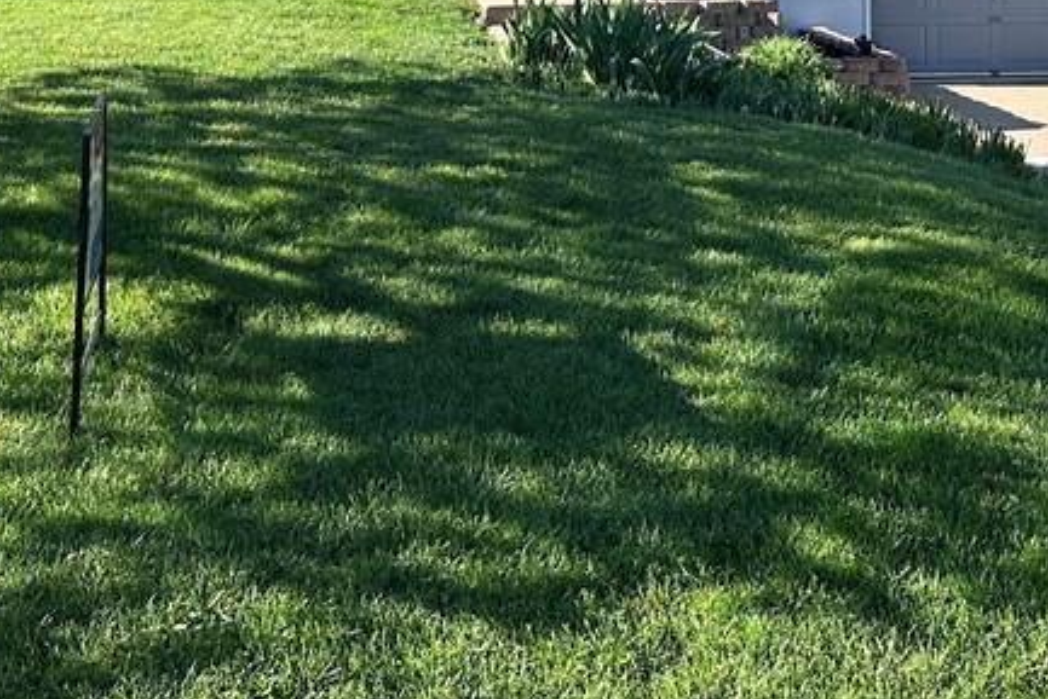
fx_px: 1718
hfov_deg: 33.7
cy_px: -148
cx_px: 663
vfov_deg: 21.3
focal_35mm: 59
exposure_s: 1/1949
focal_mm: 6.86
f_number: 1.78
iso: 80
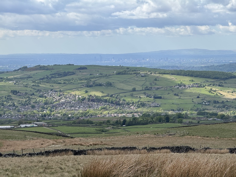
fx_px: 818
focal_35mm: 120
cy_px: 88
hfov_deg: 16.4
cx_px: 118
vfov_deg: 12.3
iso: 50
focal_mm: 15.66
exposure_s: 1/1206
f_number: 2.8
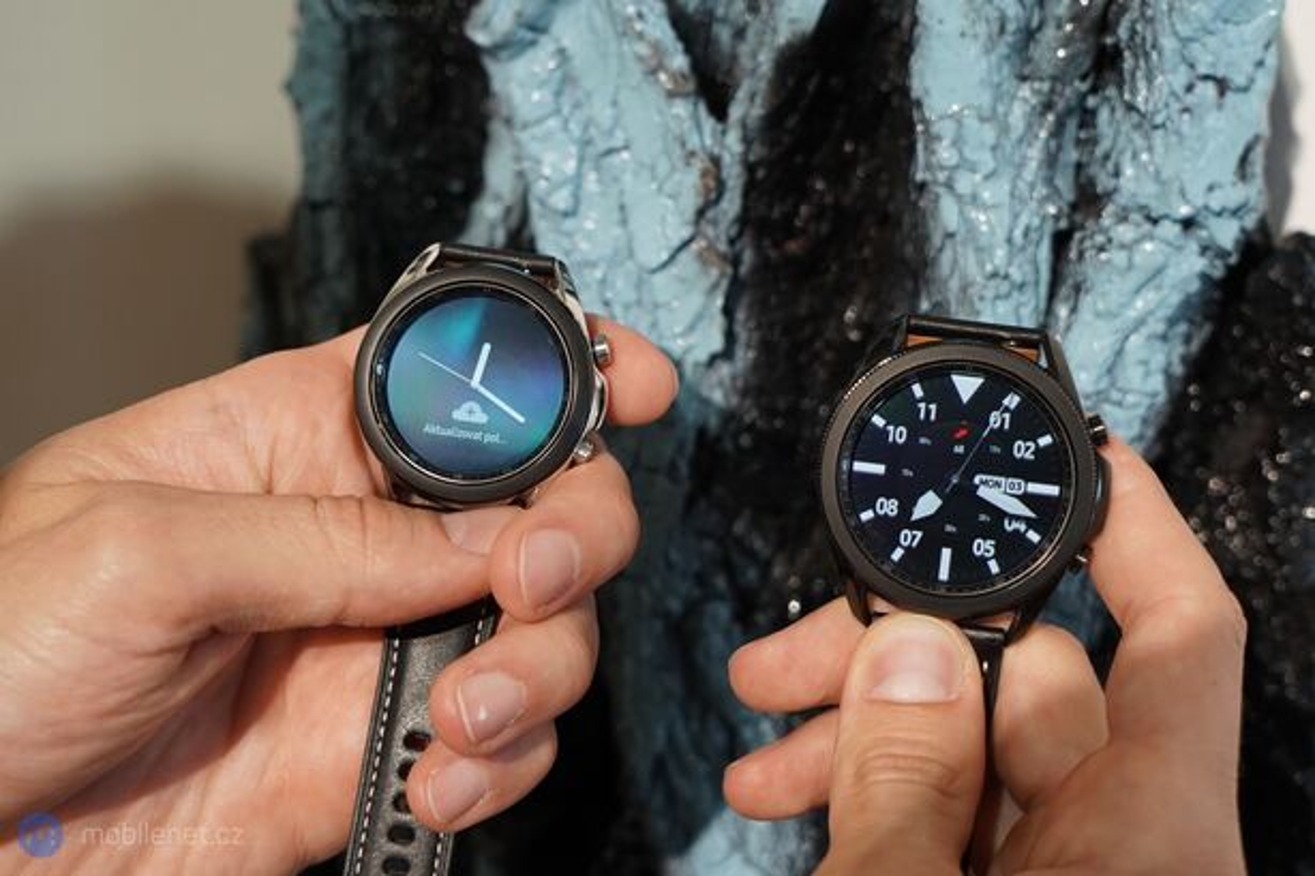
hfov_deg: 54.4
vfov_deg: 37.8
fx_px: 1278
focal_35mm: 35
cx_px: 658
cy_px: 438
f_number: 4
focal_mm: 35
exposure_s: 1/125
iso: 800
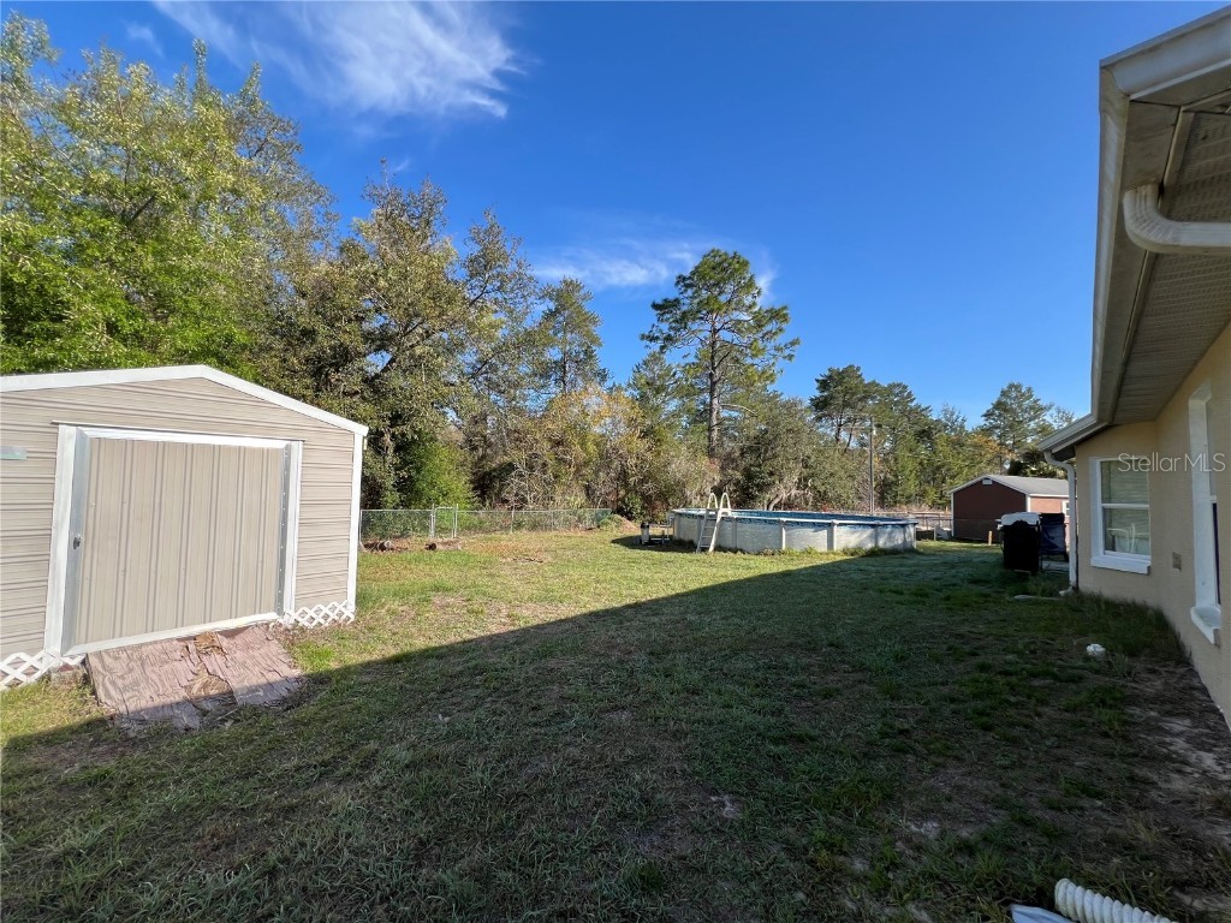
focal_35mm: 13
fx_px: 462
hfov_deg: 106.2
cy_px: 462
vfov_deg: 89.9
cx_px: 616
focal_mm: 1.57
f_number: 1.8
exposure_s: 1/732
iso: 32
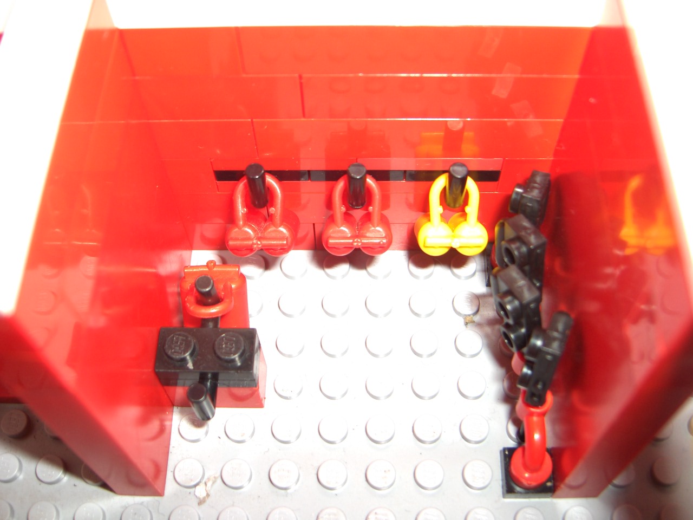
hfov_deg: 47.9
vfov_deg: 36.8
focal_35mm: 39
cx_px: 346
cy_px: 260
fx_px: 781
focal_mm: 8
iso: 100
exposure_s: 1/60
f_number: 4.8
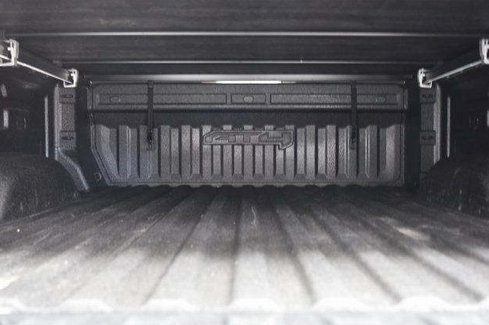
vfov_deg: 35.9
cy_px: 160
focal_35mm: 37
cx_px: 250
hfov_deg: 51.9
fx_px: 502
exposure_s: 1/4
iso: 1600
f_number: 2.8
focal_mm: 24
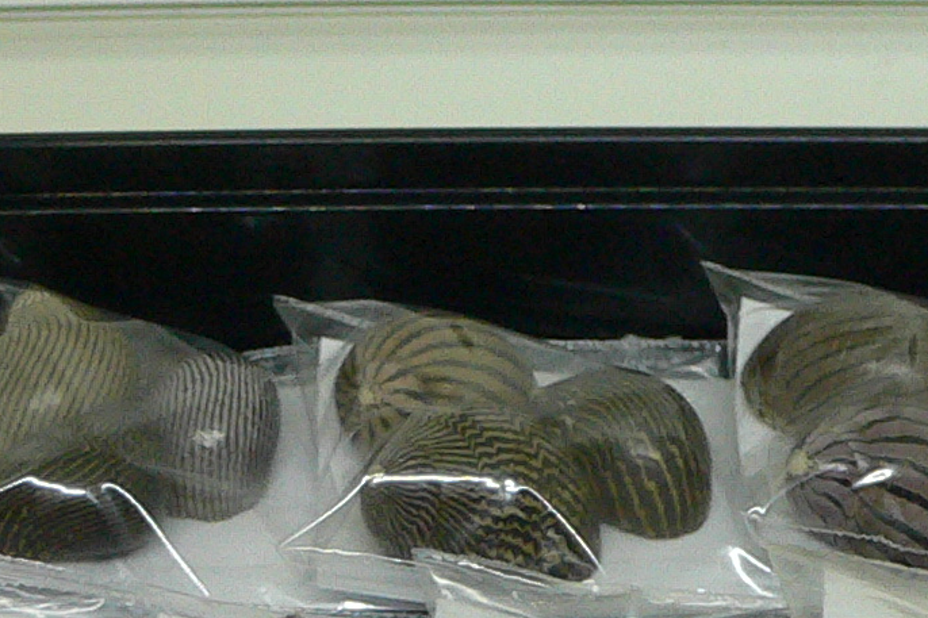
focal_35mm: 107
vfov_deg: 12.5
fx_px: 2757
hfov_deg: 19.0
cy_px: 723
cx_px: 689
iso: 200
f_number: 2.8
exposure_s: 1/60
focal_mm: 4.6
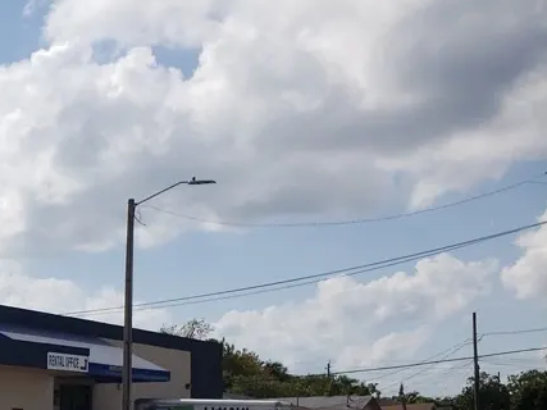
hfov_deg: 21.2
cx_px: -269
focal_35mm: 78
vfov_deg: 18.2
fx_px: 1232
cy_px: 441
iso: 50
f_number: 2.4
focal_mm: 4.3
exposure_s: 1/2913
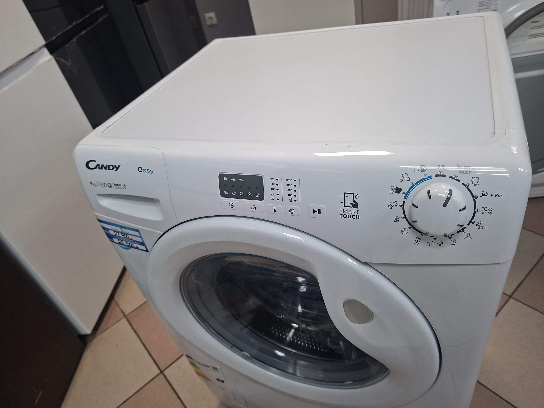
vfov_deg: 58.9
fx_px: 361
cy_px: 204
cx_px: 272
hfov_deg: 73.9
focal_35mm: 23
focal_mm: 5.54
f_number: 1.8
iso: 160
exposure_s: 1/50
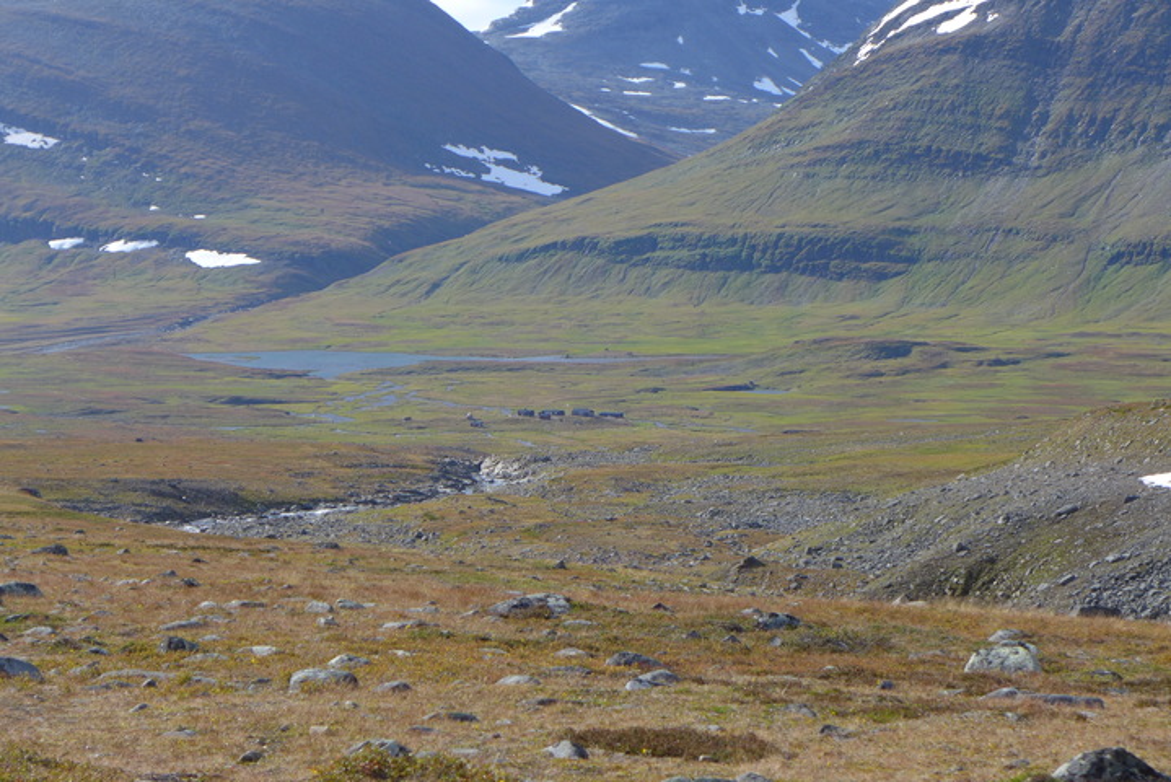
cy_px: 391
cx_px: 586
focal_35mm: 90
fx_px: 2929
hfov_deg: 22.6
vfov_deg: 15.2
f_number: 2.8
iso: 80
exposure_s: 1/1300
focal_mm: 17.7
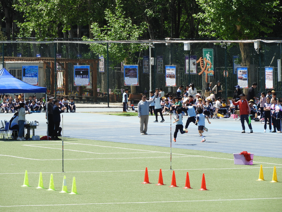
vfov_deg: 4.1
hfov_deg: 5.5
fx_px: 2933
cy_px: 106
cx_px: 141
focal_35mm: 360
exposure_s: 1/400
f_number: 5.6
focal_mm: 64.5
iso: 100
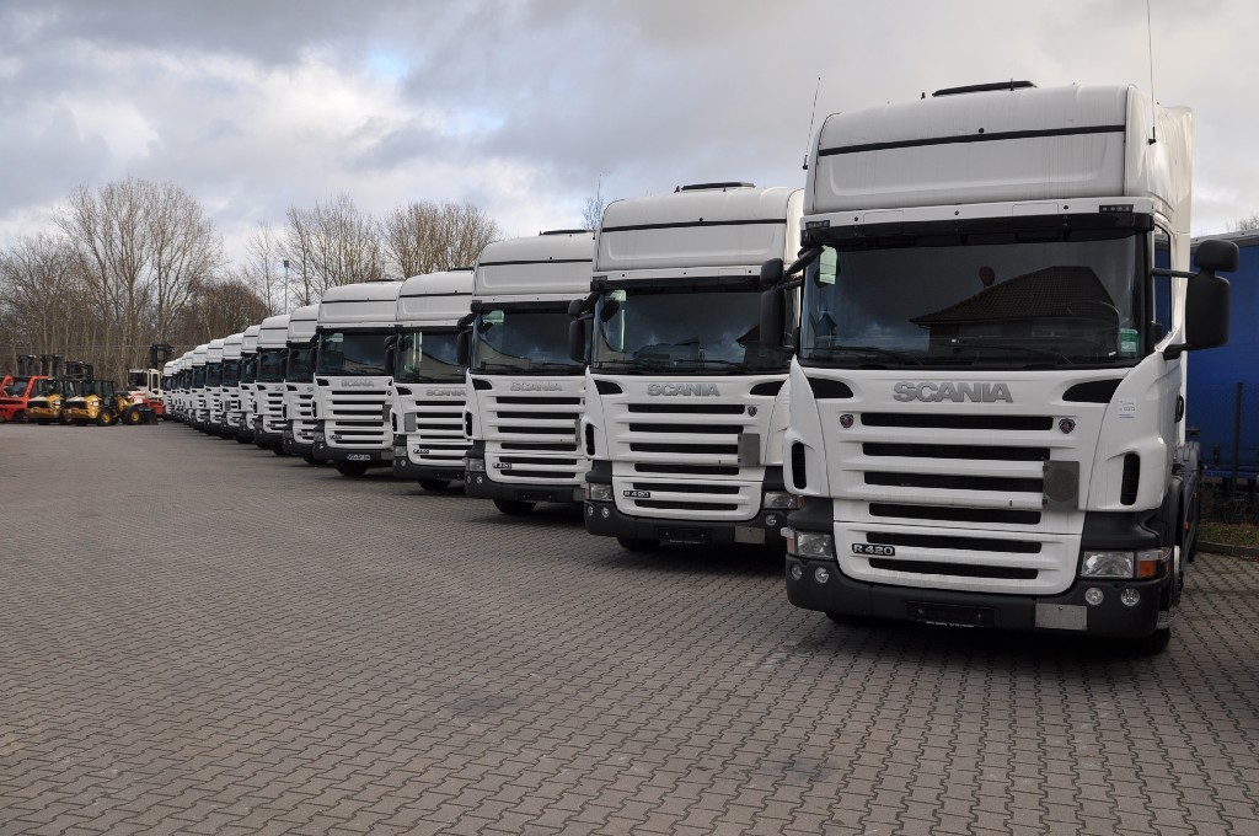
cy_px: 418
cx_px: 630
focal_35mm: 36
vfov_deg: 36.8
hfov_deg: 53.2
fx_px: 1257
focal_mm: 24
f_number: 5.6
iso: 200
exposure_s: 1/125
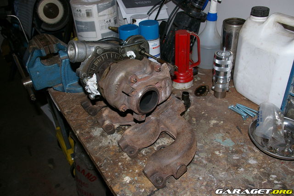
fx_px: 253
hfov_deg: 60.3
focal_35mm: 31
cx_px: 147
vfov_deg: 42.3
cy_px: 98
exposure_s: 1/180
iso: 400
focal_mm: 21
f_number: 6.7
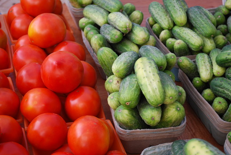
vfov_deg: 19.0
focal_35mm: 72
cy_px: 78
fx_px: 463
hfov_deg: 28.0
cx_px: 116
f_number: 5.6
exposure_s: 1/40
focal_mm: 48
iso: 200
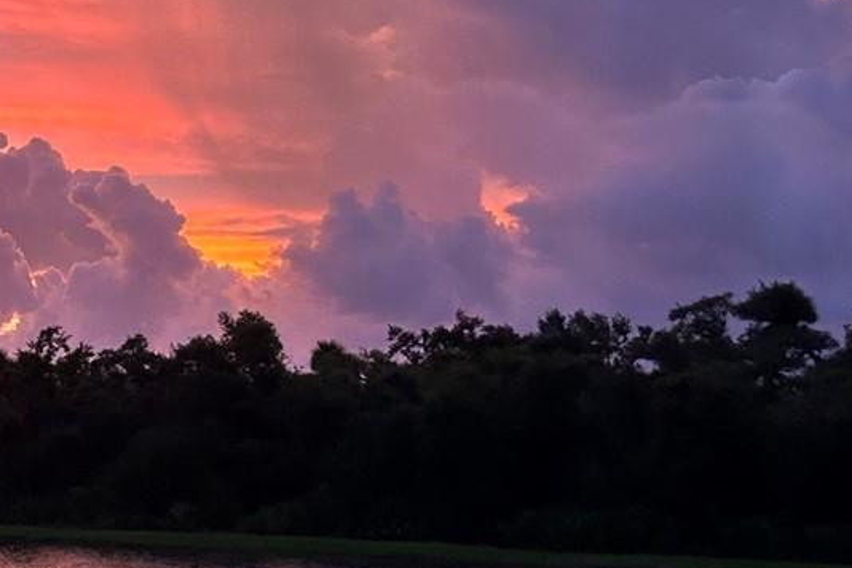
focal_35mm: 81
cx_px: -191
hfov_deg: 22.9
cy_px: 260
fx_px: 1917
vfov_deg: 16.9
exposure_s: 1/60
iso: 320
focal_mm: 5.7
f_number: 1.5
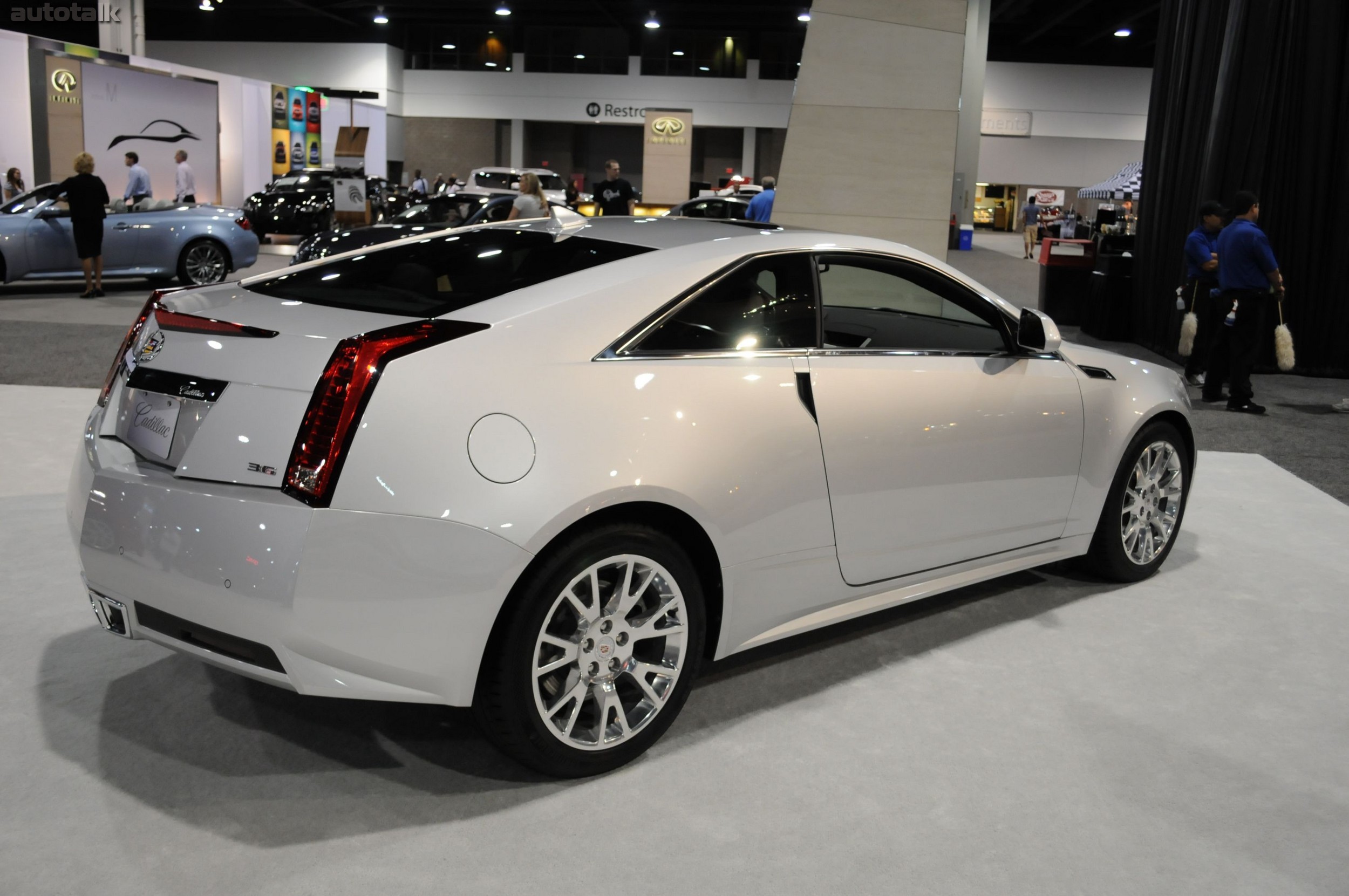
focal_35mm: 33
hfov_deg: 57.3
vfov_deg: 39.9
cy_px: 448
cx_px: 674
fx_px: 1235
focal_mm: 22
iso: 800
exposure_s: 1/80
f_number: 4.5
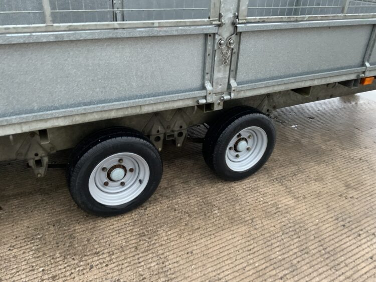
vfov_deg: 48.3
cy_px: 141
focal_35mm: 29
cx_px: 188
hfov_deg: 61.6
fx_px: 315
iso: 160
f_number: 1.8
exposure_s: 1/60
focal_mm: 3
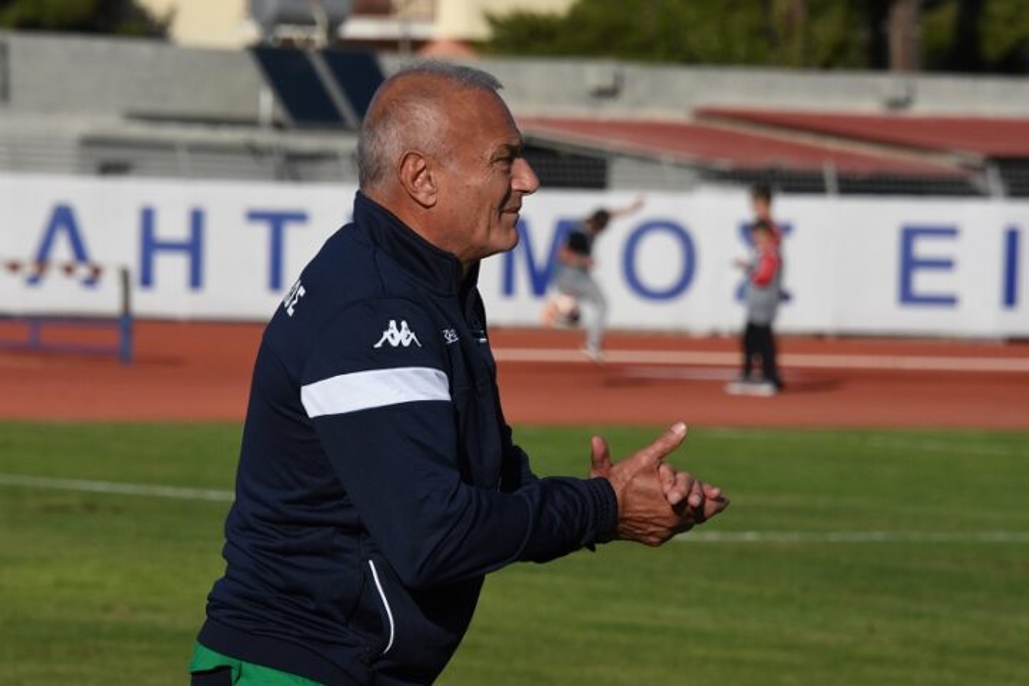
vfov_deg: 4.8
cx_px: 514
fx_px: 8146
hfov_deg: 7.2
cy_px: 343
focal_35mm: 285
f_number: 8
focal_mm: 190
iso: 1000
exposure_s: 1/4000
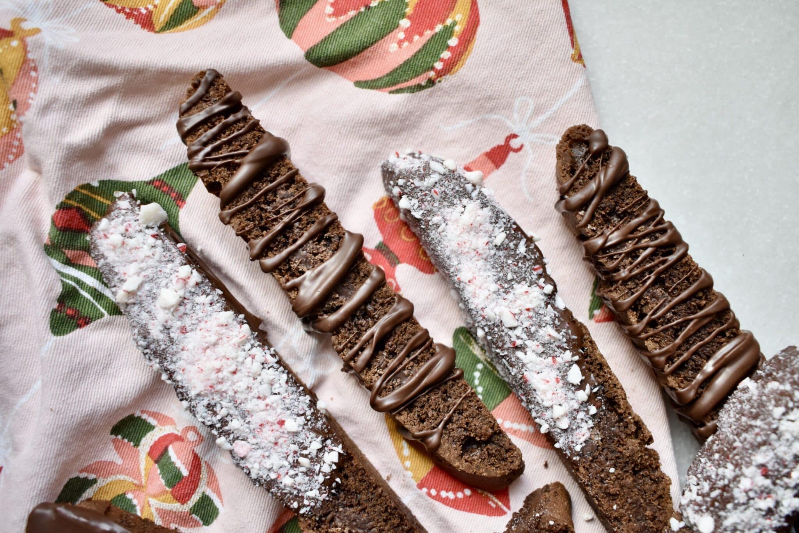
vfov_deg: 40.0
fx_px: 732
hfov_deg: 57.2
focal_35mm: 33
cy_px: 266
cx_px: 400
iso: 640
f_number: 3.8
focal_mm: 22
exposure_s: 1/80
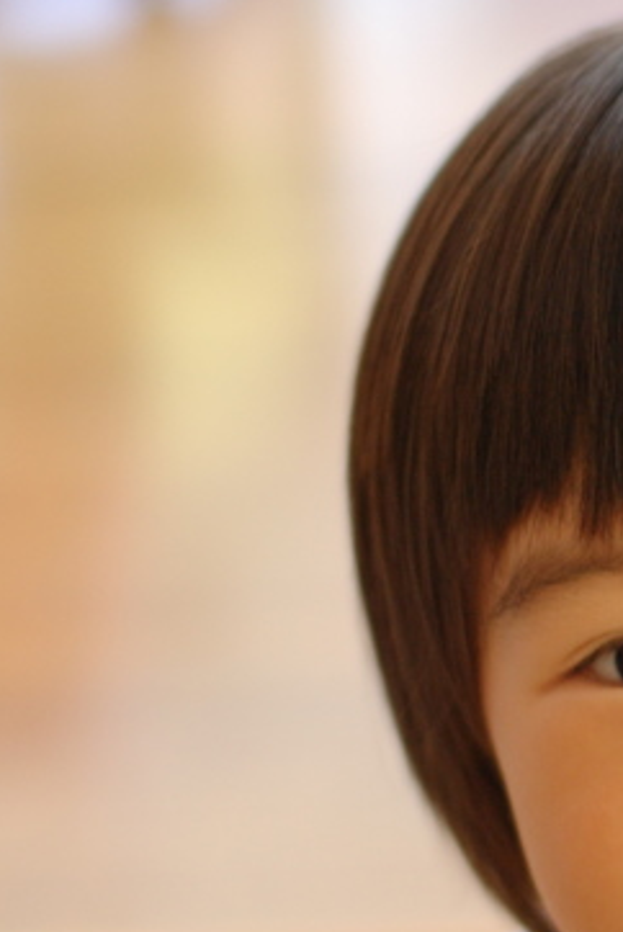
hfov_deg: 10.6
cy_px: 631
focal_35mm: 127
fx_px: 3290
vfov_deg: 16.1
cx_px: 808
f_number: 1.4
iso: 400
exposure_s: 1/40
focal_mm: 30
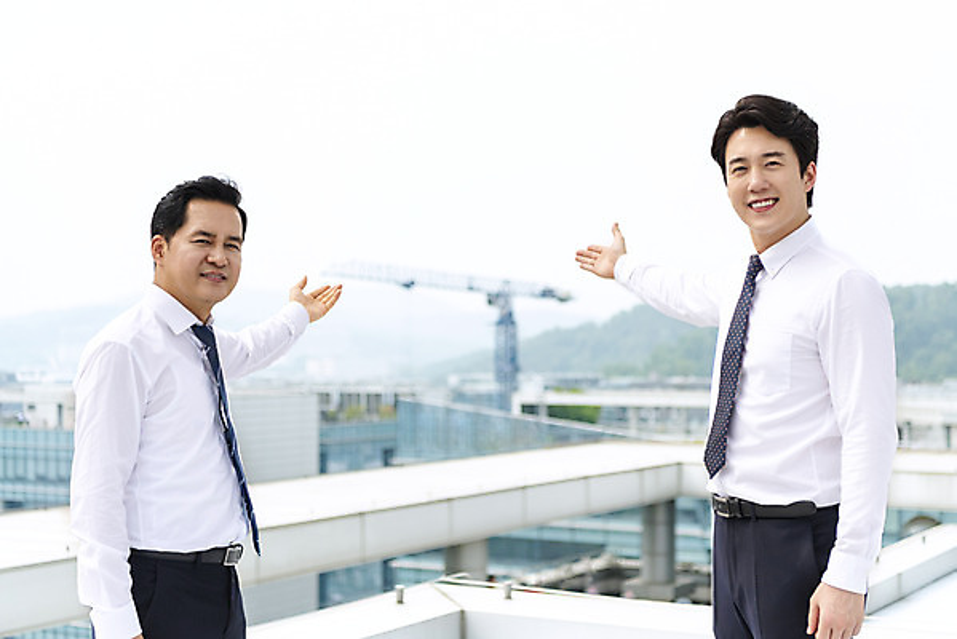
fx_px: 1330
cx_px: 478
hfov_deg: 39.6
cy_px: 320
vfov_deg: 27.0
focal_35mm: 50
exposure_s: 1/8000
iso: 400
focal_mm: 50
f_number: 2.8
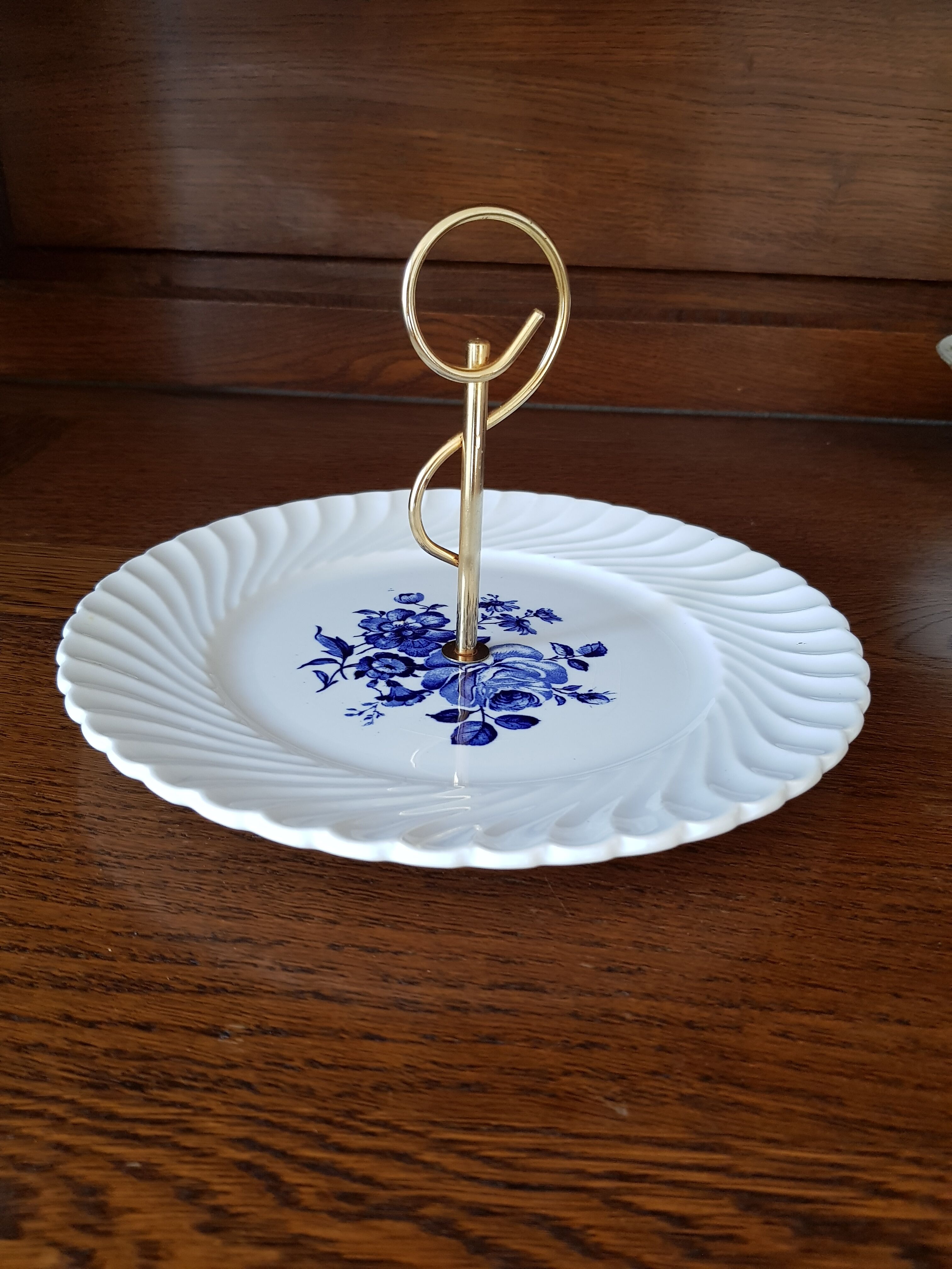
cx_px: 476
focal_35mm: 26
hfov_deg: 53.1
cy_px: 634
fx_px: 953
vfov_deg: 67.3
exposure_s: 1/100
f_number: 1.7
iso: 125
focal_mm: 4.2
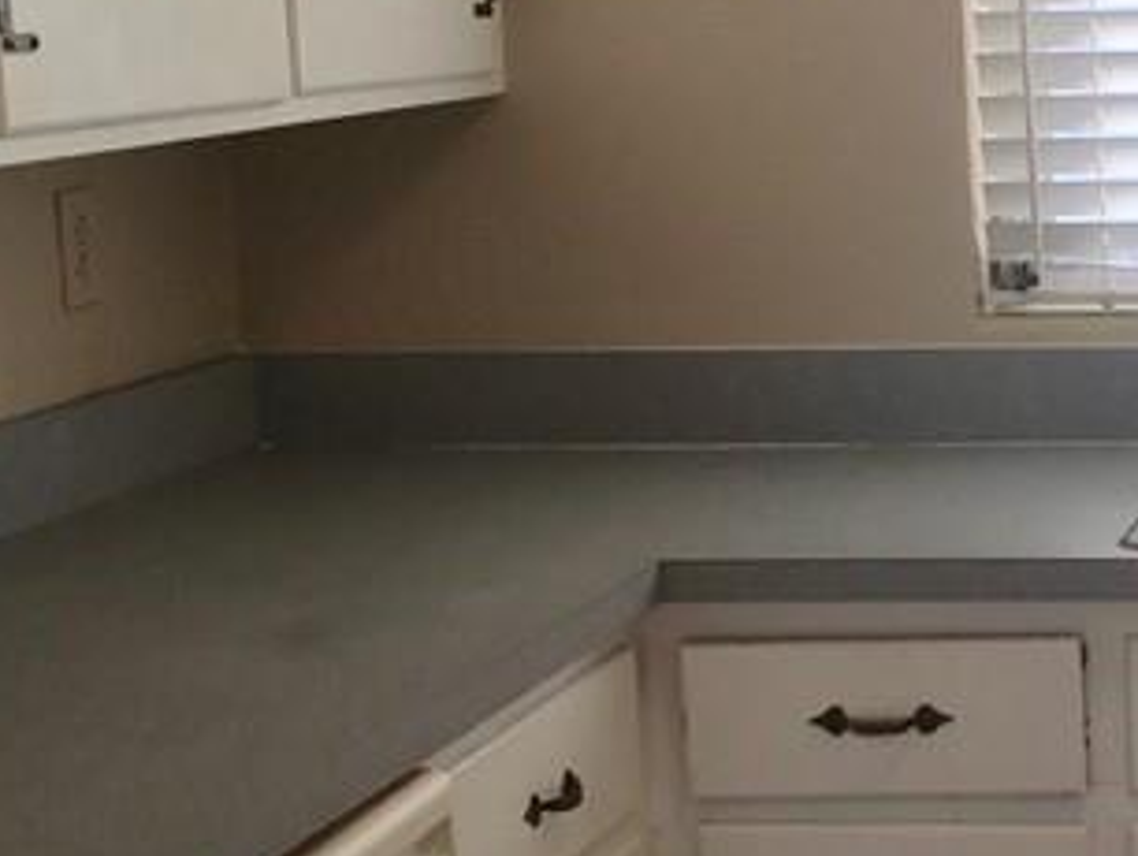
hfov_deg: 18.7
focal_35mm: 97
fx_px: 3191
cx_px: 1502
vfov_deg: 15.3
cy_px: 484
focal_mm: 4.15
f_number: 2.2
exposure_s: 1/60
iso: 40
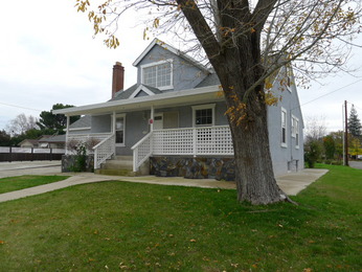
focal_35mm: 24
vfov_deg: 56.9
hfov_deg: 71.6
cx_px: 181
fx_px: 251
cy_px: 136
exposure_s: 1/250
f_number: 2.8
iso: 80
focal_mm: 5.1
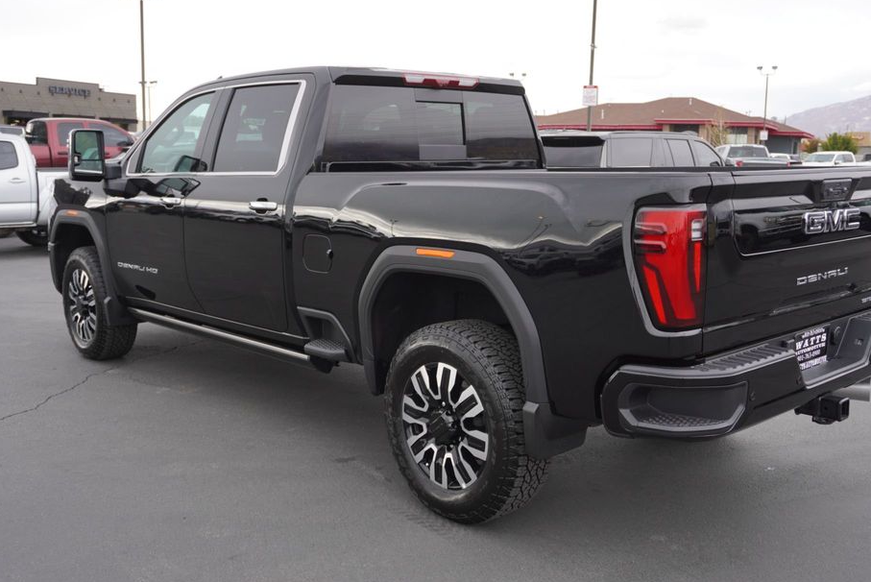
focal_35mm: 36
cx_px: 472
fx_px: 861
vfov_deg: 37.3
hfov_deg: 53.6
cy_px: 291
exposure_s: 1/60
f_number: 4
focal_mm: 21
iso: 100
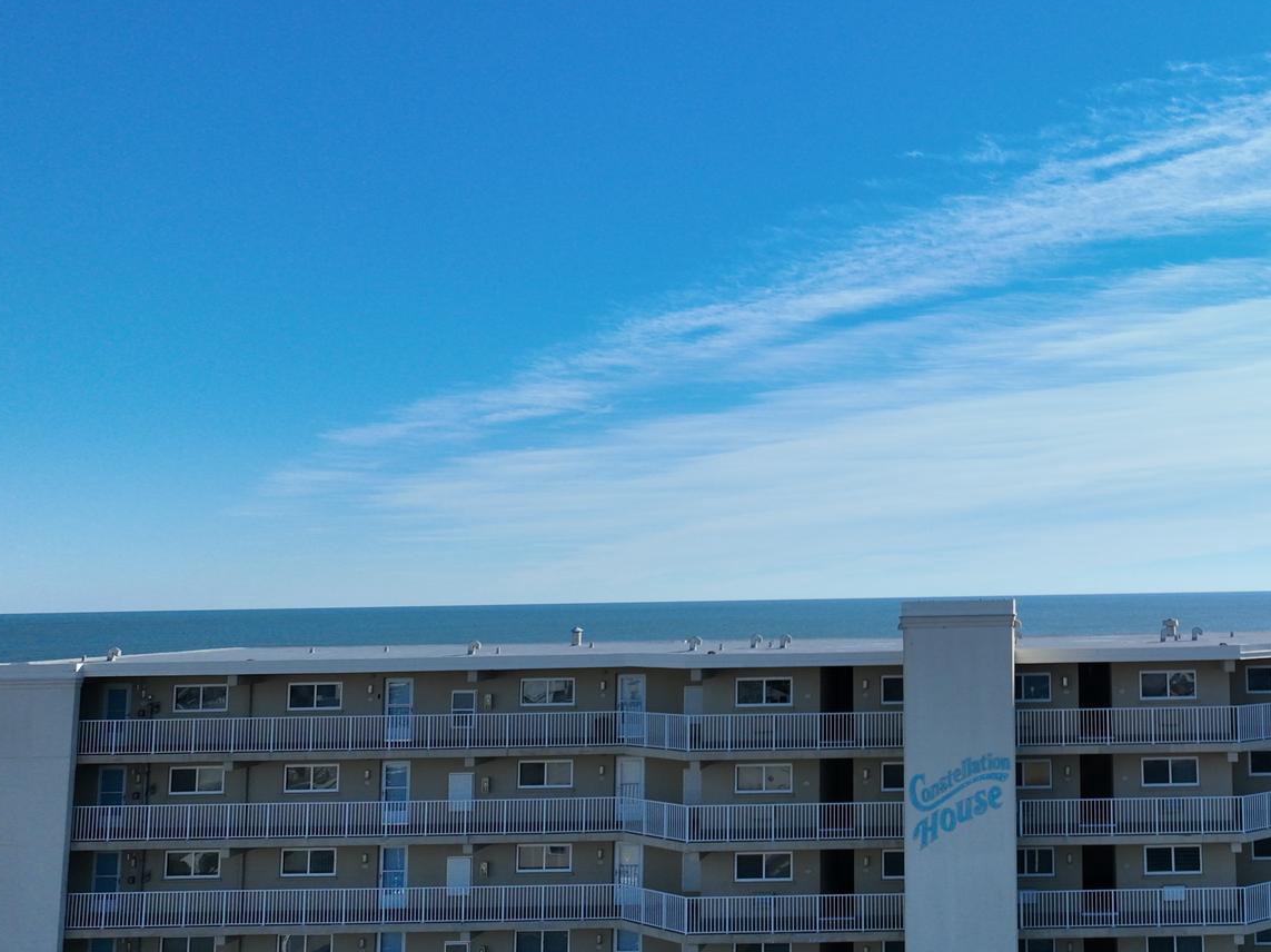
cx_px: 1041
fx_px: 1578
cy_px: 399
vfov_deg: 33.5
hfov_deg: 41.7
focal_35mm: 43
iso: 210
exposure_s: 1/4000
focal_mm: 12.29
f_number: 2.8
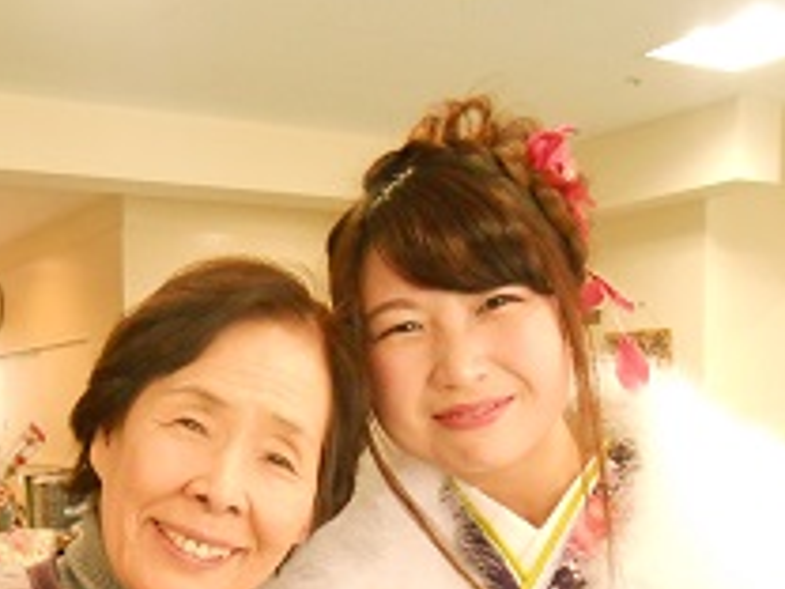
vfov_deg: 28.6
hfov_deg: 38.2
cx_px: 226
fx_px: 1111
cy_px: 521
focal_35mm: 49
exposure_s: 1/40
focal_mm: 4.6
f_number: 3.5
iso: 800
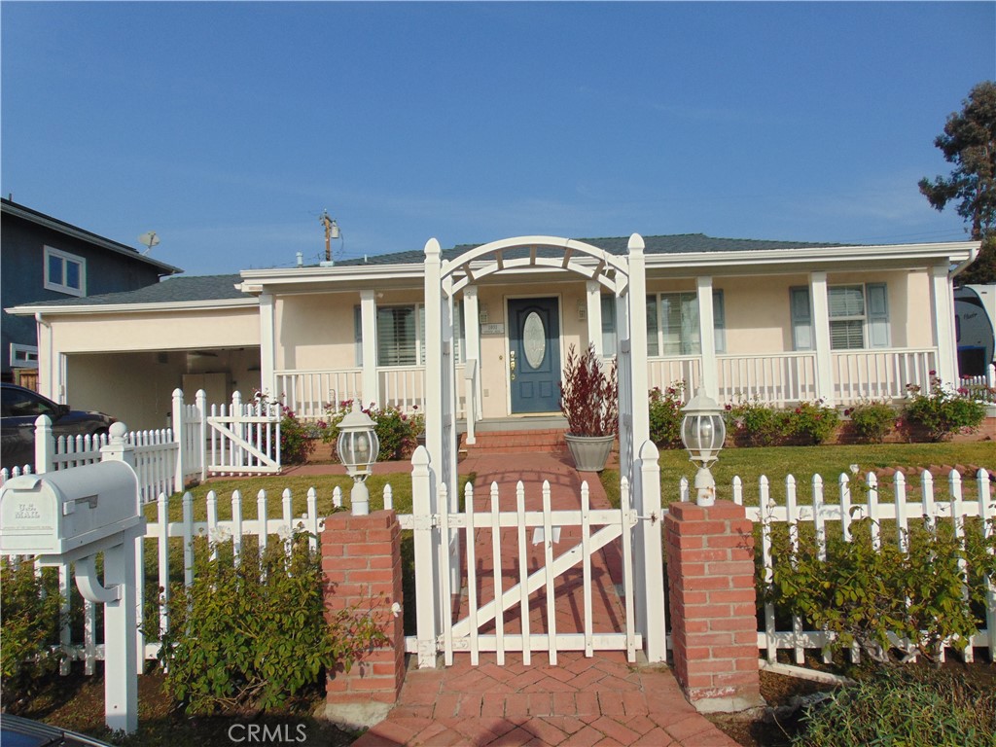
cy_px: 374
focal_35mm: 25
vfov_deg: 54.9
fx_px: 719
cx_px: 498
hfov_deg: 69.4
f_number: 7.7
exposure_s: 1/400
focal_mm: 4.5
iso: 80
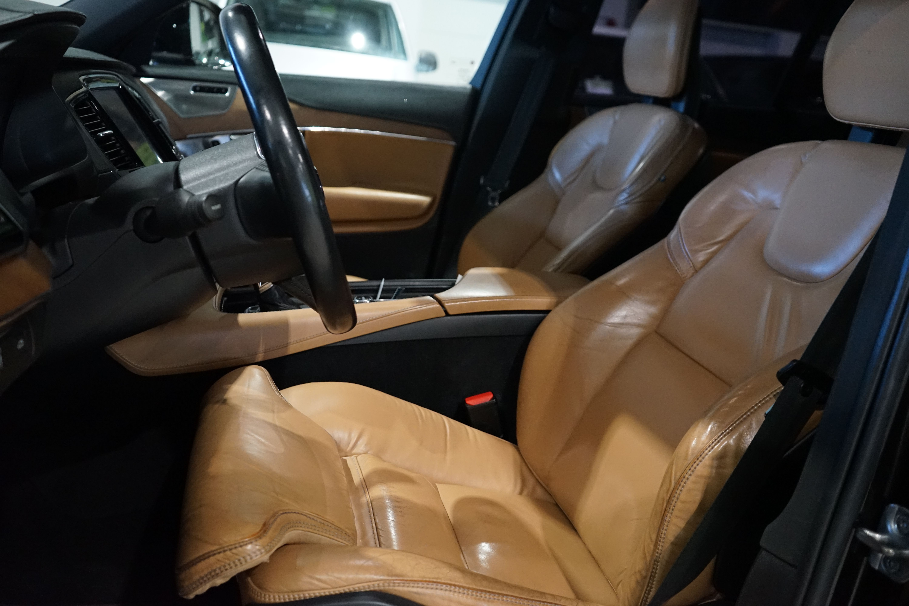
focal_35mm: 33
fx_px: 833
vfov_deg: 40.0
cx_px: 454
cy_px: 303
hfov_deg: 57.2
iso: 4000
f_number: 4
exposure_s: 1/160
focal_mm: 33
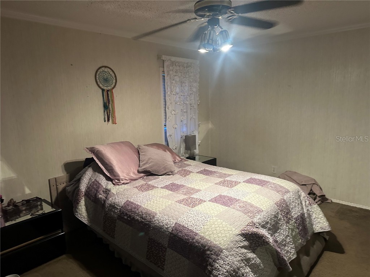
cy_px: 138
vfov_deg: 56.8
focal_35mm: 24
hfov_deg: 71.6
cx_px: 185
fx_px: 257
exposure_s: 1/40
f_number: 1.78
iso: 640
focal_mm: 6.86
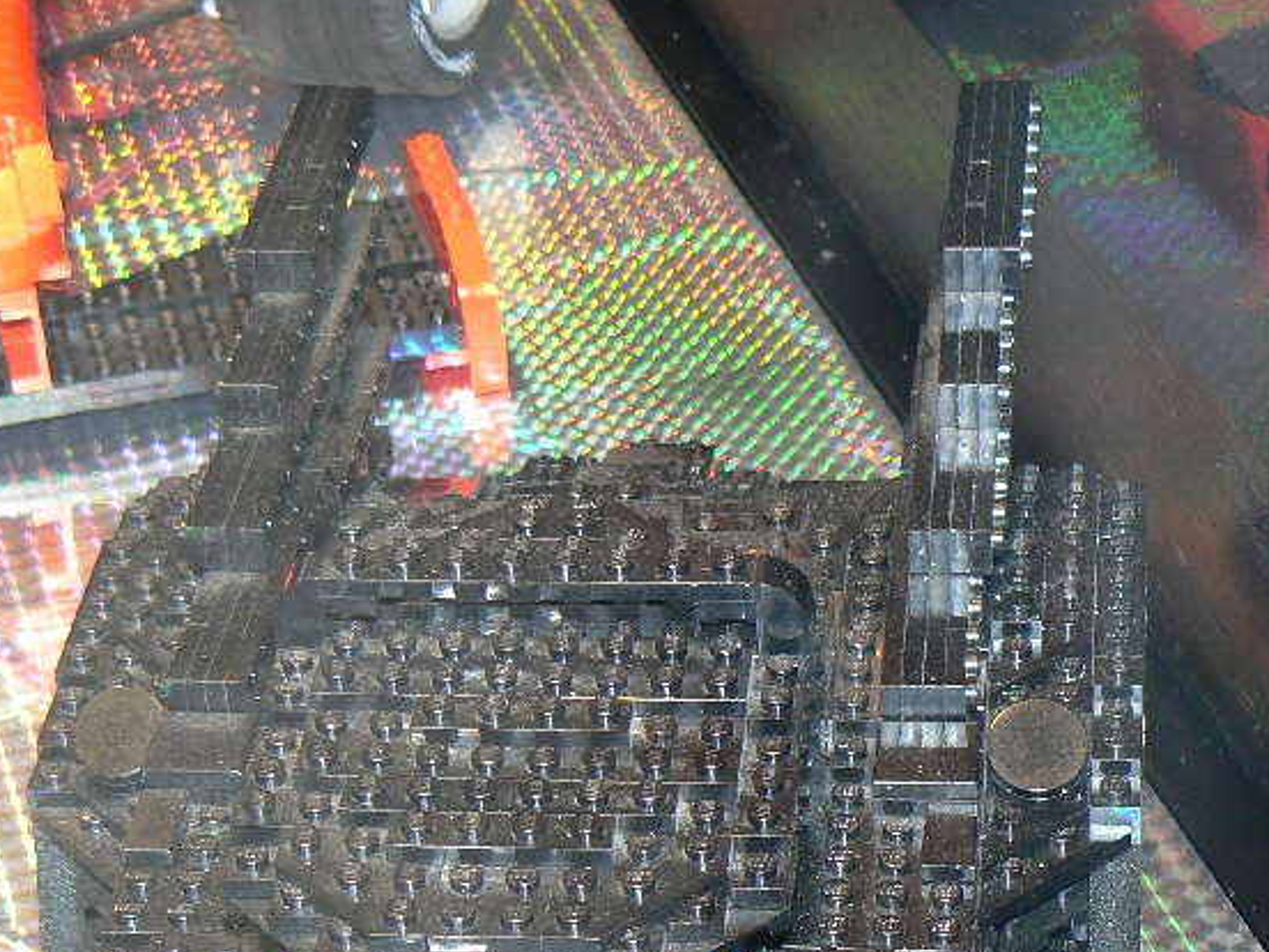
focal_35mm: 115
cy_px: 747
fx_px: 4216
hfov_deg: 17.1
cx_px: 517
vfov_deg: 12.8
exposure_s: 1/30
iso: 100
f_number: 3.2
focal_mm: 10.4
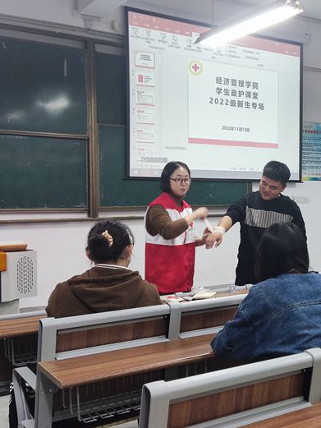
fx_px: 581
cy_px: 214
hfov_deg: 29.8
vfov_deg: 40.4
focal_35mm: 47
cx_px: 281
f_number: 1.79
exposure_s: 1/50
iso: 453
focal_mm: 4.71
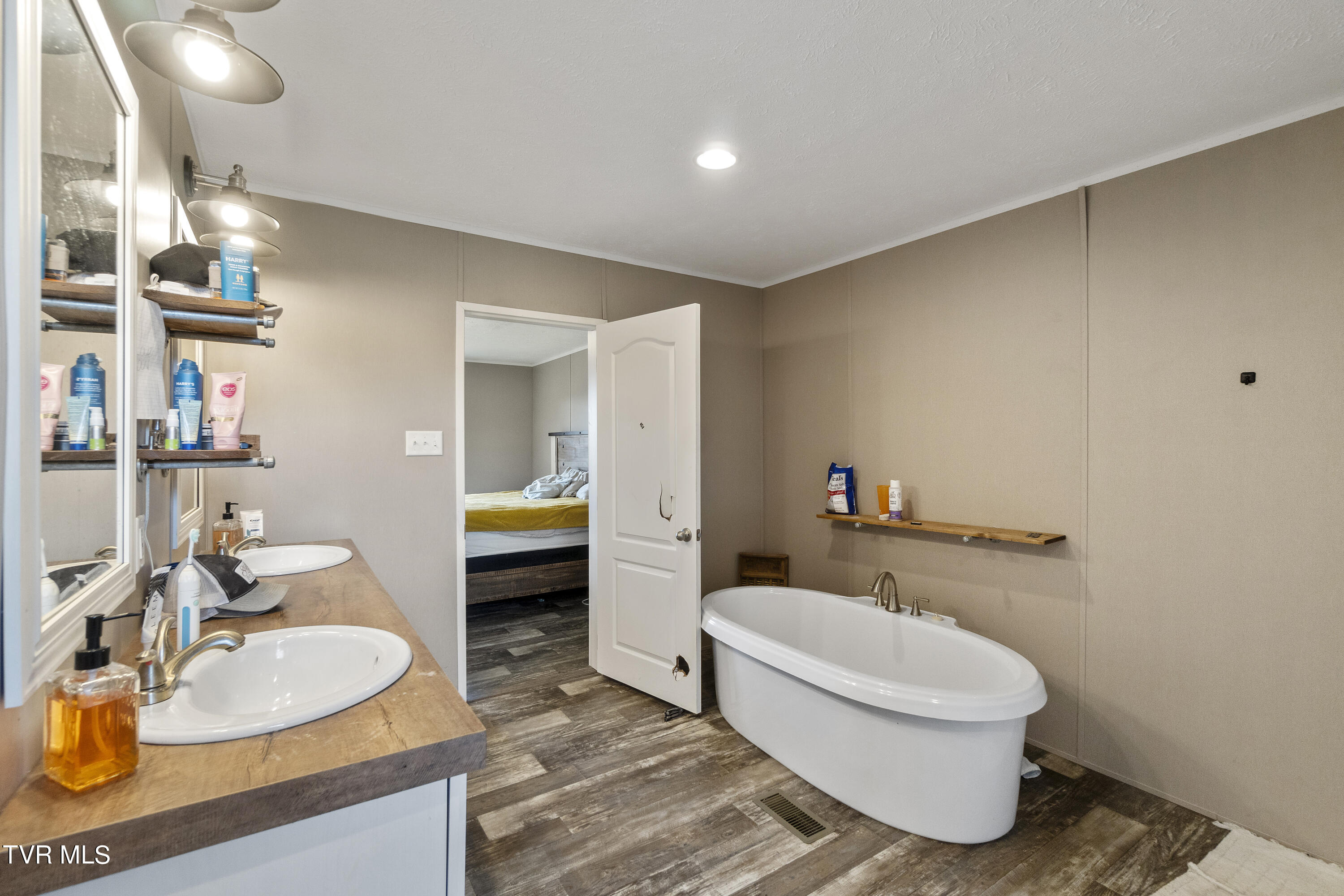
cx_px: 672
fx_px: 560
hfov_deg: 100.4
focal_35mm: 15
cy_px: 448
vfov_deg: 77.3
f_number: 8
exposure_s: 1/15
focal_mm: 10
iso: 500
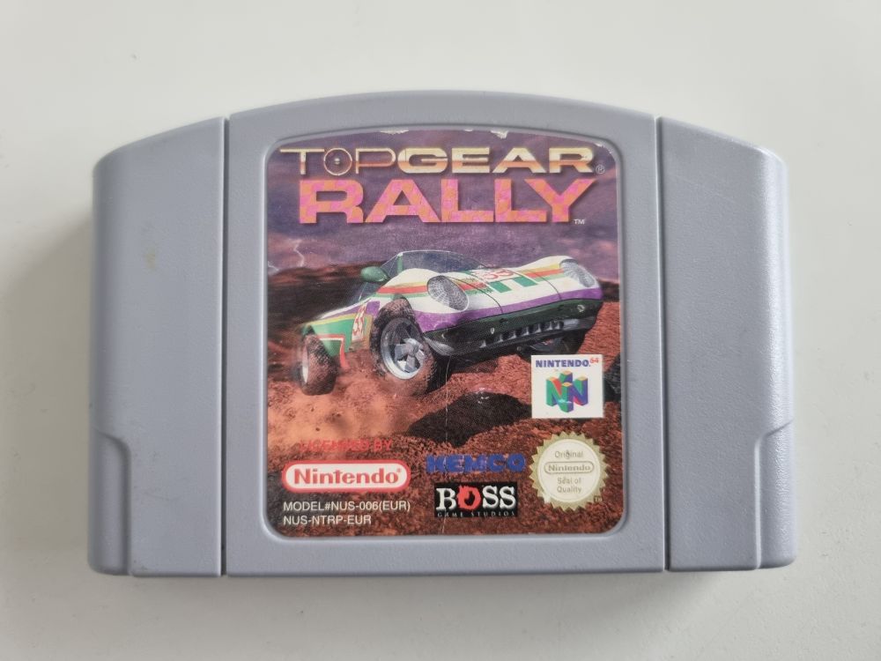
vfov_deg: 53.1
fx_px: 662
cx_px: 440
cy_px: 330
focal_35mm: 26
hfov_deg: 67.3
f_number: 1.8
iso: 400
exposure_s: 1/50
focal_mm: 5.4
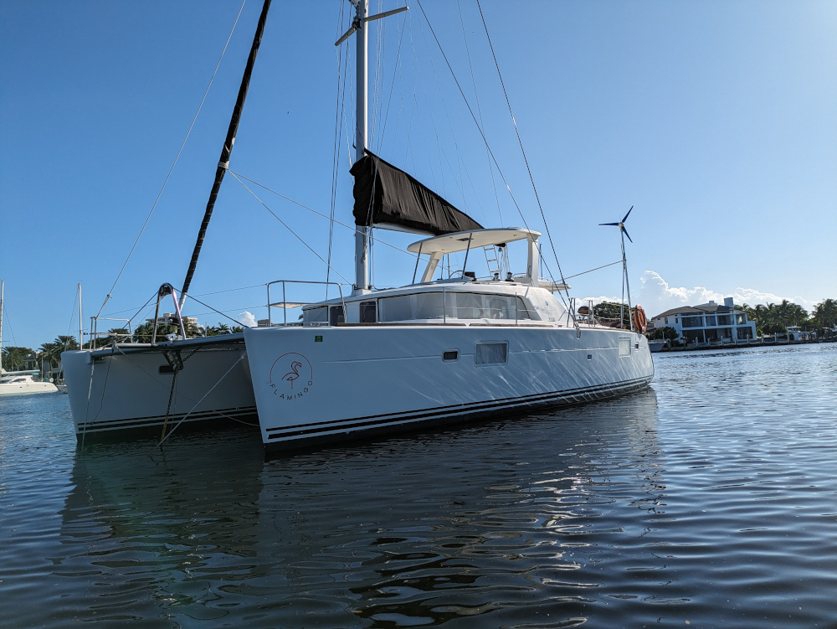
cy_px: 314
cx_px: 418
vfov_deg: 54.9
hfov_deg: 69.4
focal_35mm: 25
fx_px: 605
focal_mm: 5.43
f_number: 1.89
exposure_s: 1/3745
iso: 45
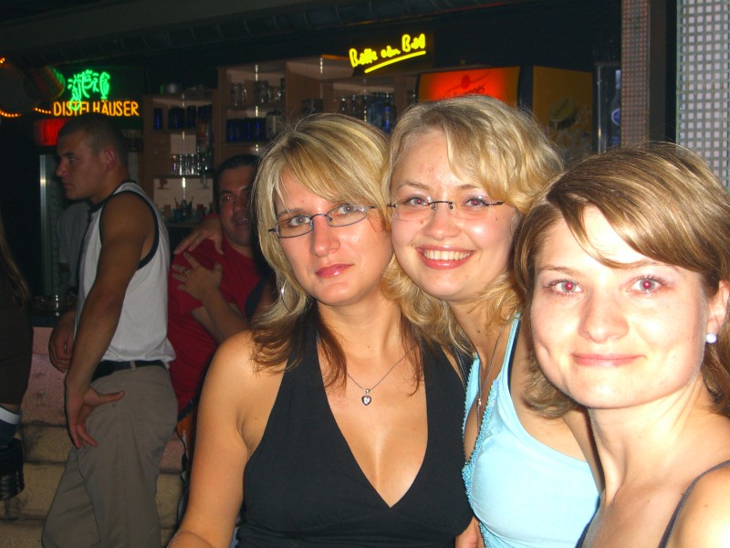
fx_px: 1202
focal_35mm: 57
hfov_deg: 33.8
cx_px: 365
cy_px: 274
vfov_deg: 25.7
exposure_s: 1/60
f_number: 3.6
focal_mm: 11.8
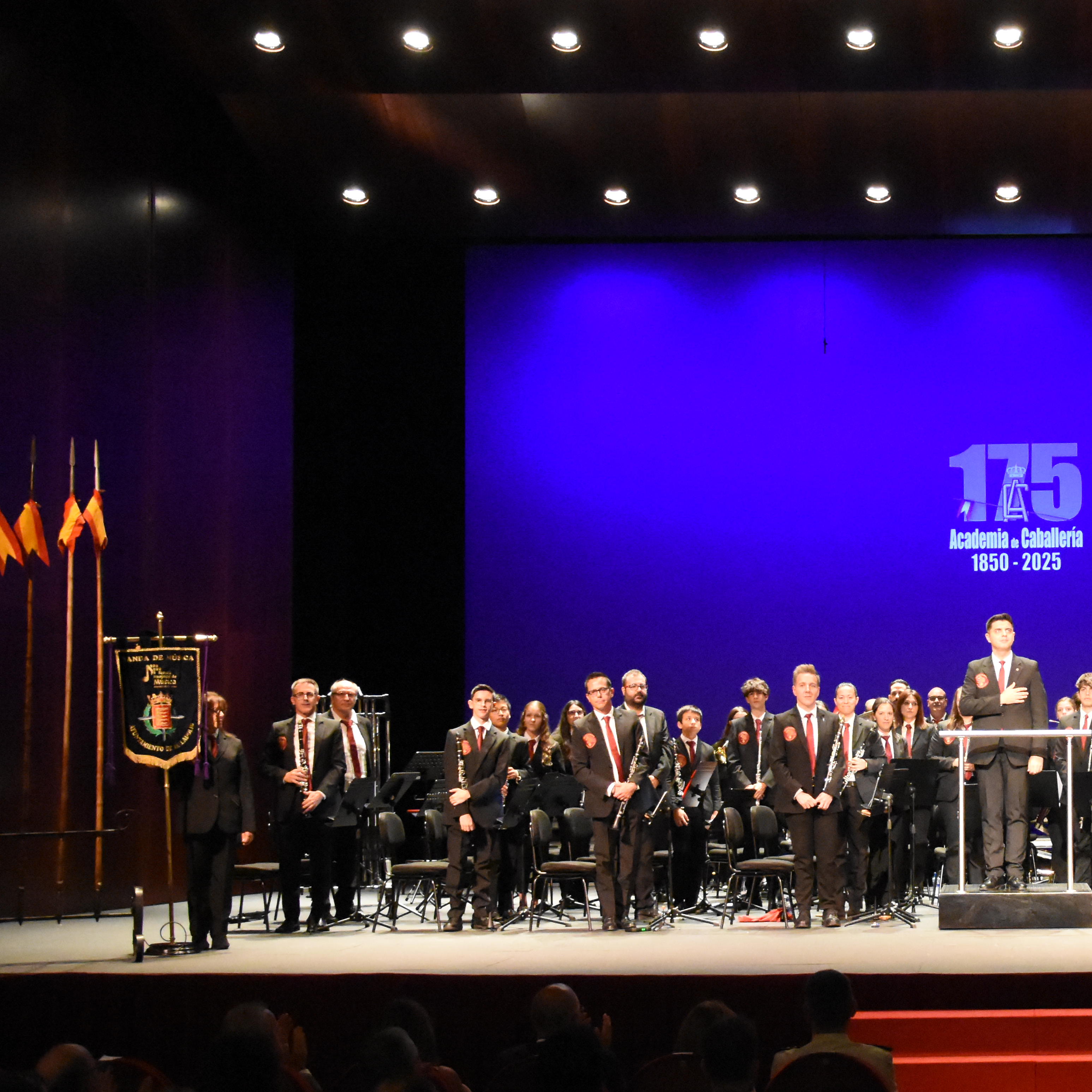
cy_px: 697
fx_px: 2207
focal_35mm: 62
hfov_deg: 26.6
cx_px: 1037
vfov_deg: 27.7
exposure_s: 1/200
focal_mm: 25
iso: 9000
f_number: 4
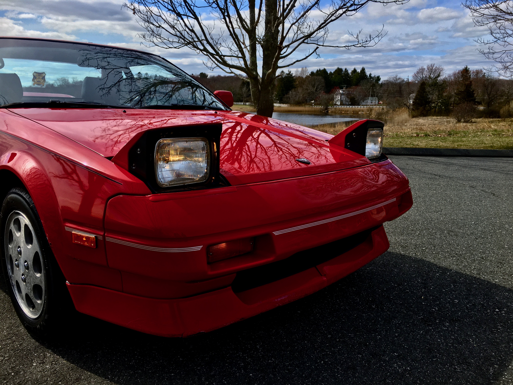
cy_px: 192
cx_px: 256
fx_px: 430
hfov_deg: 61.7
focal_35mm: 29
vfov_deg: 48.2
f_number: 2.2
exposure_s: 1/1261
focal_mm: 4.15
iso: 25
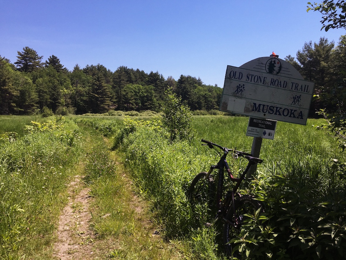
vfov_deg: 48.2
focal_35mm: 29
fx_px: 290
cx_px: 173
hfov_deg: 61.7
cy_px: 130
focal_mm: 4.15
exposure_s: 1/2326
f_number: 2.2
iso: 32
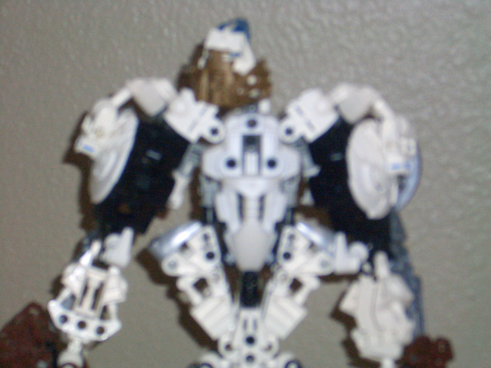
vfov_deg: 14.1
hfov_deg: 18.7
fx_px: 1489
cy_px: 184
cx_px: 246
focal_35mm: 105
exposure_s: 1/60
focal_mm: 17.4
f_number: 4.8
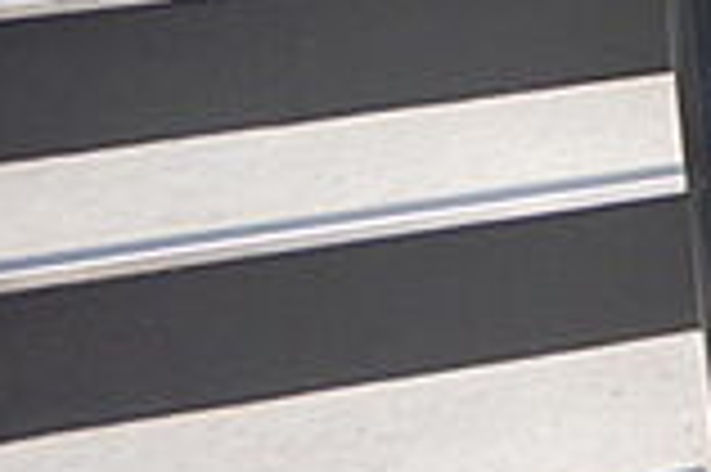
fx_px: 1874
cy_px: -288
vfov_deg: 13.3
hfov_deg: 17.3
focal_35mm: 95
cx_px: 1305
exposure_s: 1/40
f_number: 2.8
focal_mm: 4.3
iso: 125
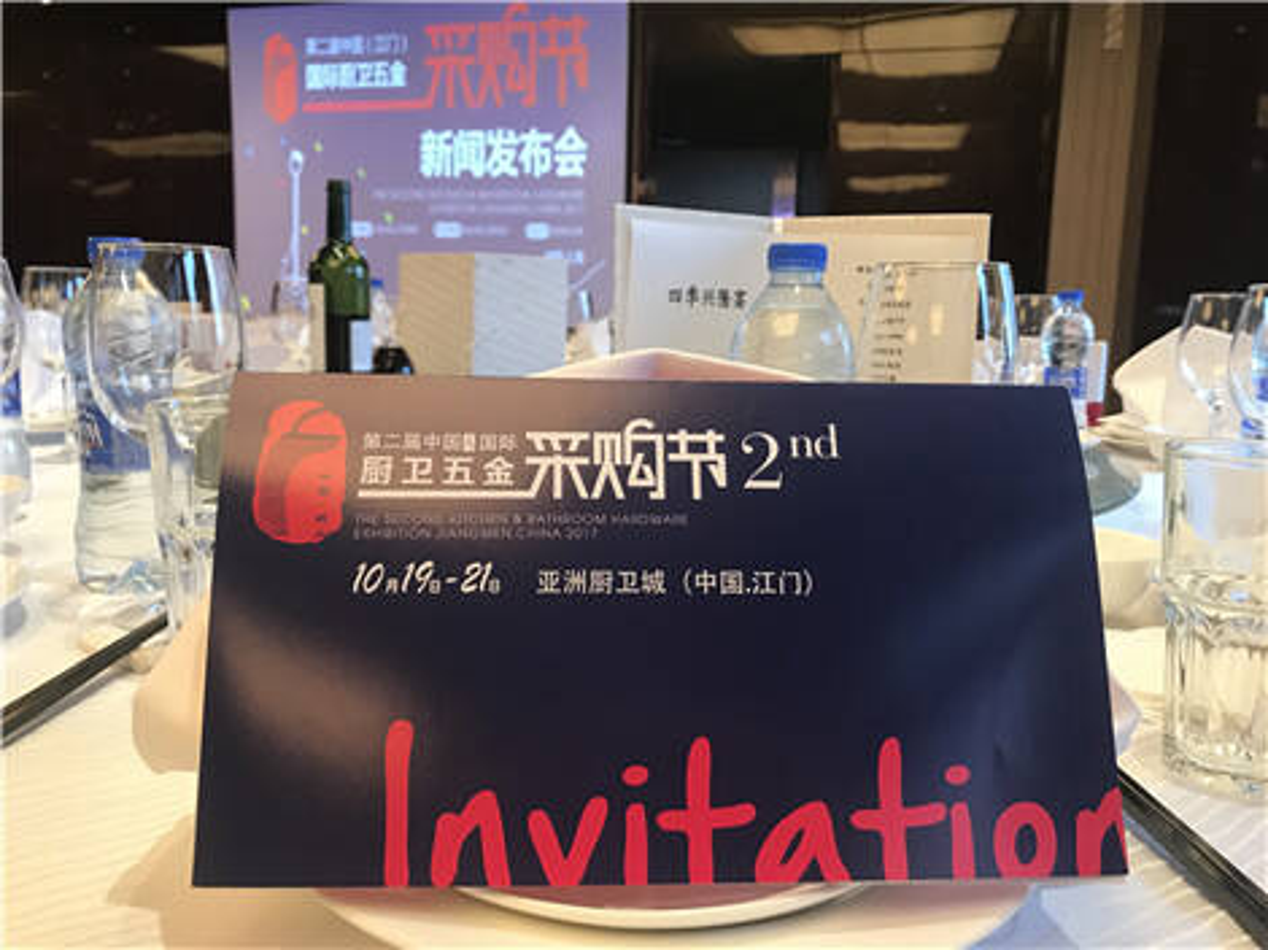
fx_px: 1025
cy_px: 475
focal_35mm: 28
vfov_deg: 49.7
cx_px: 634
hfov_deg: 63.5
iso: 40
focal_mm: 3.99
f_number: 1.8
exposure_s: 1/25
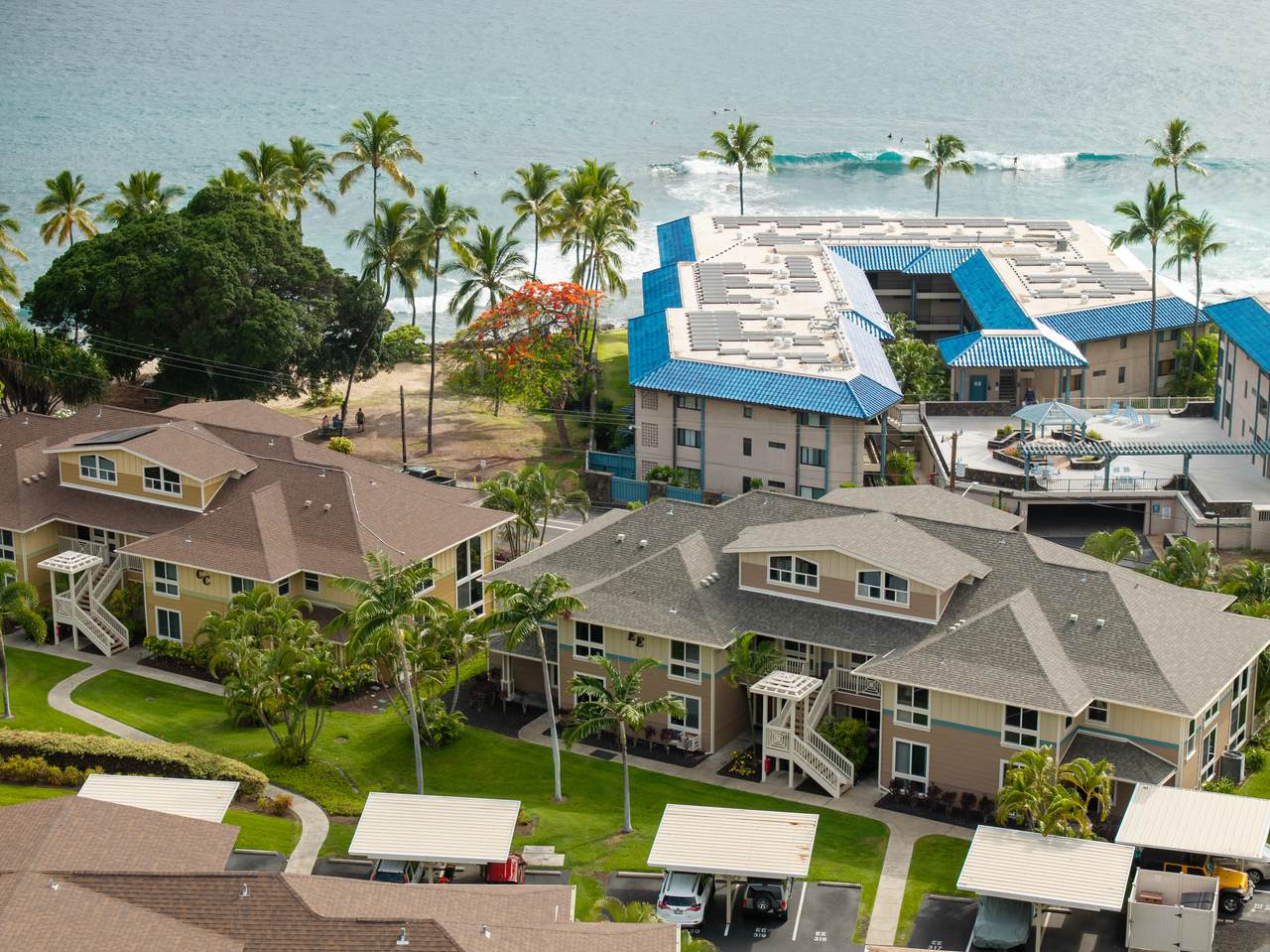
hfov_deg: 27.8
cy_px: 476
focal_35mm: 70
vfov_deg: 21.0
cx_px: 635
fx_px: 2567
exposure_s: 1/500
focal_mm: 19.35
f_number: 2.8
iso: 130
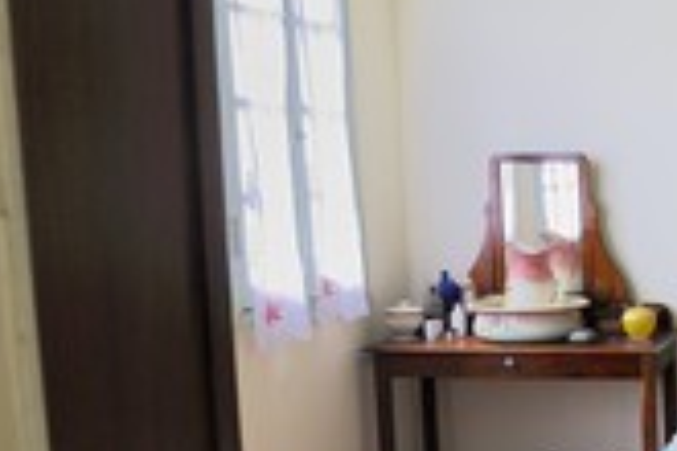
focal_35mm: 61
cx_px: 837
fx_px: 1147
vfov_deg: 22.0
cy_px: 357
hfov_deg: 28.2
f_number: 6.3
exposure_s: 1/25
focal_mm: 24
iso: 800
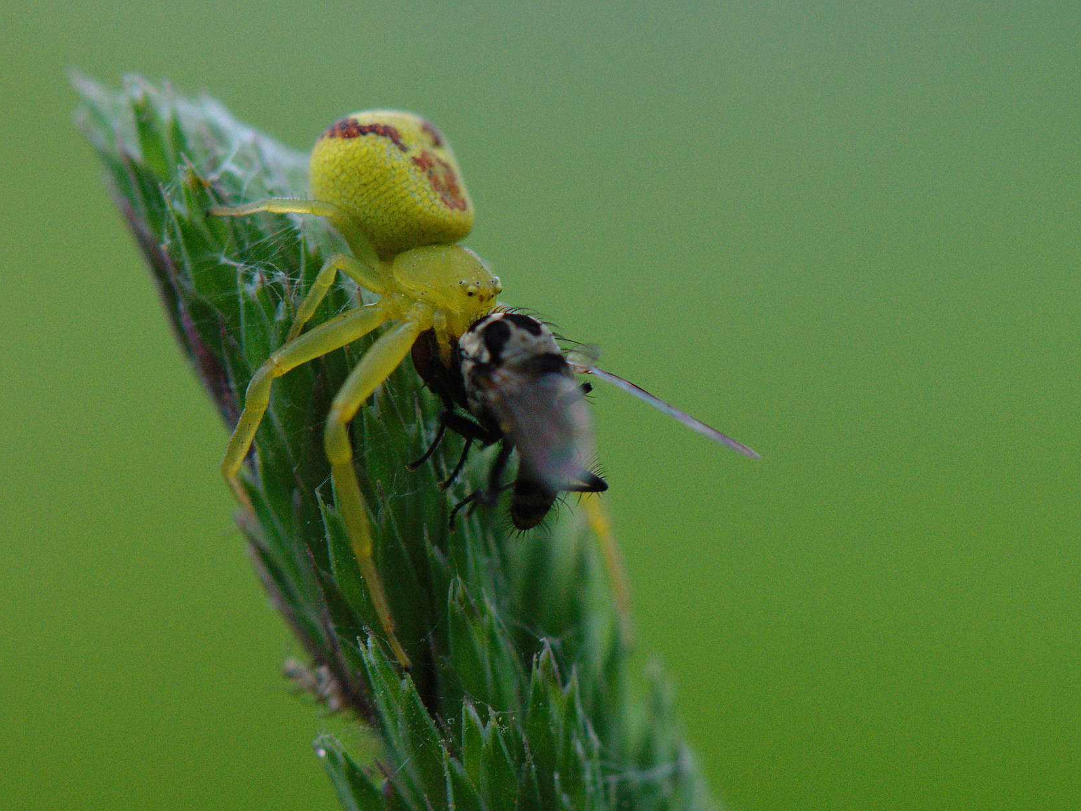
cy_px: 308
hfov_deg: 9.0
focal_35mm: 221
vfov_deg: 6.7
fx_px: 6893
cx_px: 521
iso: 640
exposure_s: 1/200
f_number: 8
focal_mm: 105
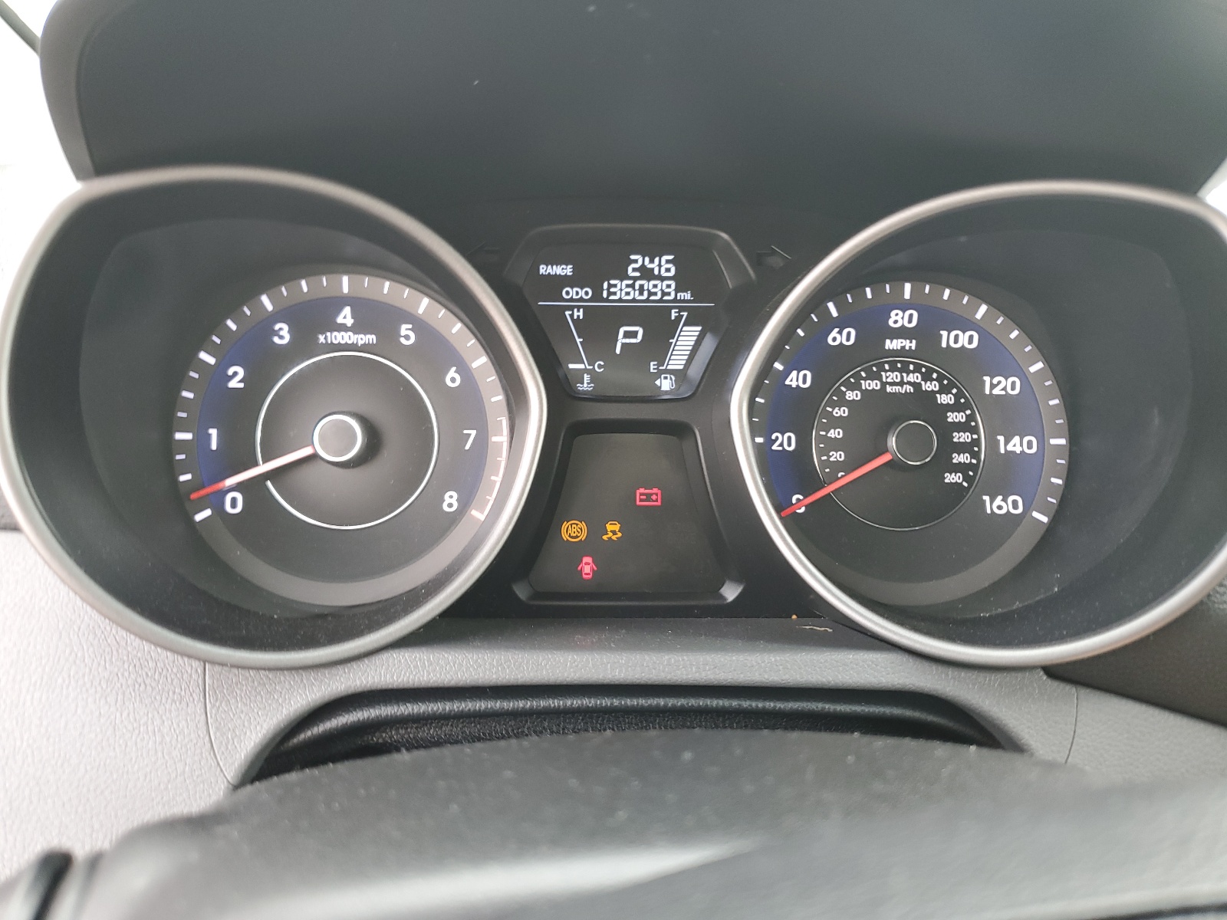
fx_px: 922
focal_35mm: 26
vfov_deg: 53.1
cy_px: 460
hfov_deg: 67.3
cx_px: 614
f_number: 1.5
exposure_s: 1/60.2
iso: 62
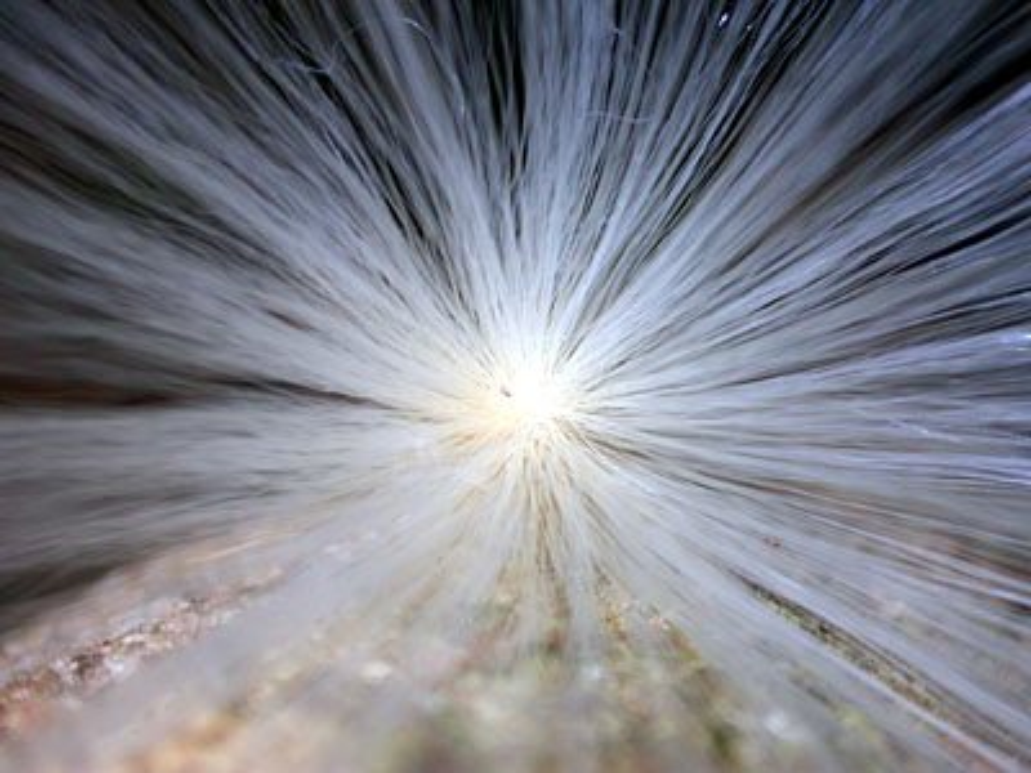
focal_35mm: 78
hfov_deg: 25.0
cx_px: 516
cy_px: 386
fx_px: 2323
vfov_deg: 18.9
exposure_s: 1/60.3
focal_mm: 16.2
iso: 100
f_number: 3.5
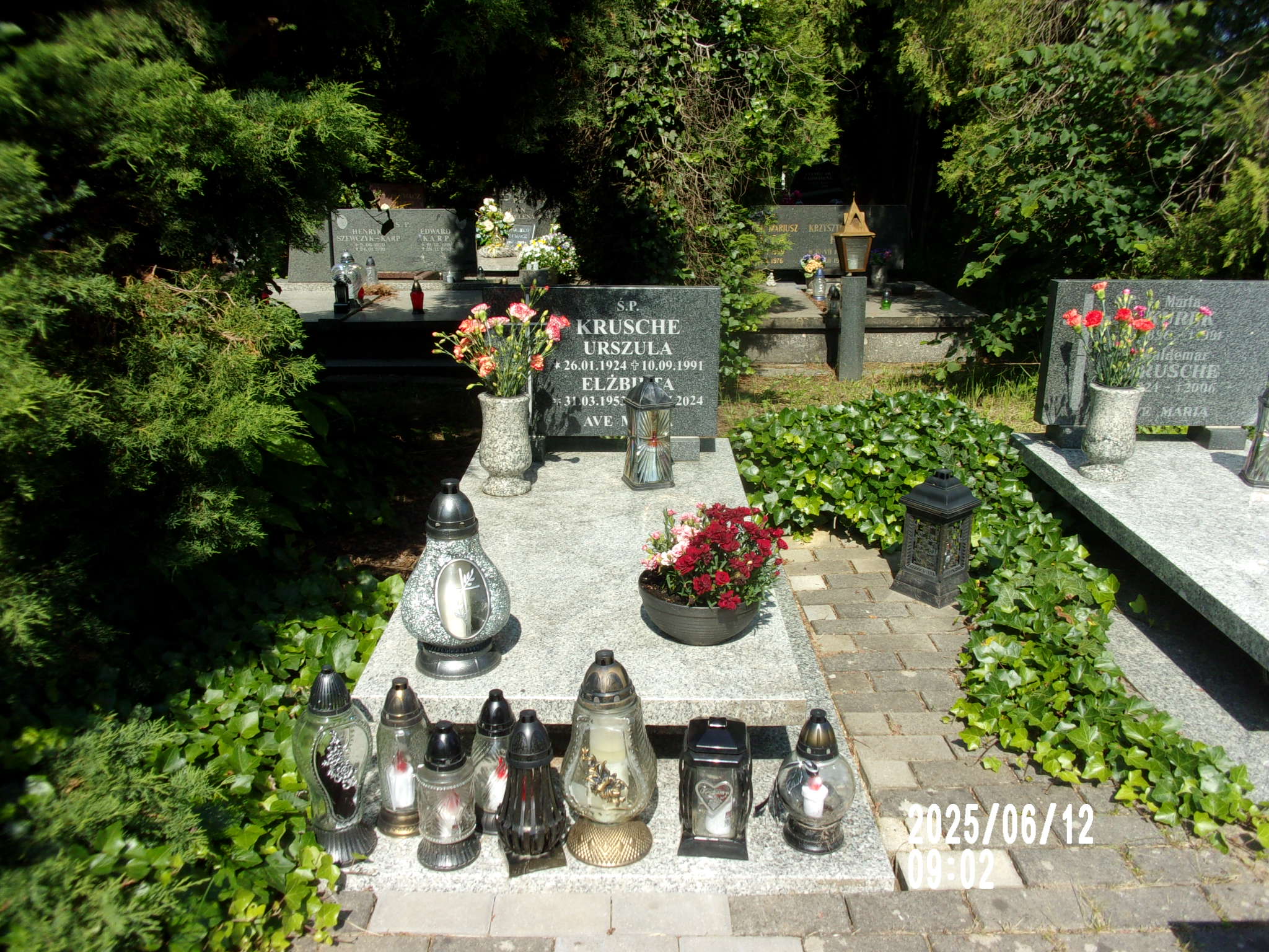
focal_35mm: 28
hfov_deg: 63.4
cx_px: 634
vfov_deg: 49.7
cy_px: 476
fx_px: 1026
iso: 80
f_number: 10.8
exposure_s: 1/70
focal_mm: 5.1
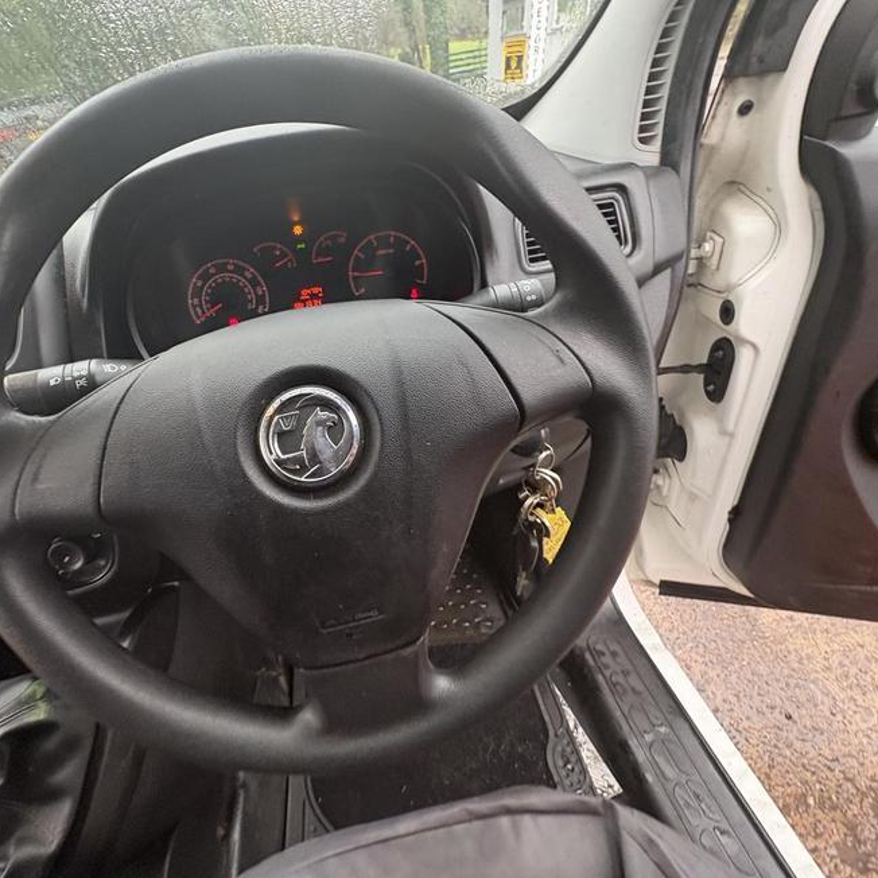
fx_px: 488
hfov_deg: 83.3
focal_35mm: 17
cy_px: 431
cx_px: 368
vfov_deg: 84.0
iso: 200
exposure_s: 1/65
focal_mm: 2.22
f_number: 2.2
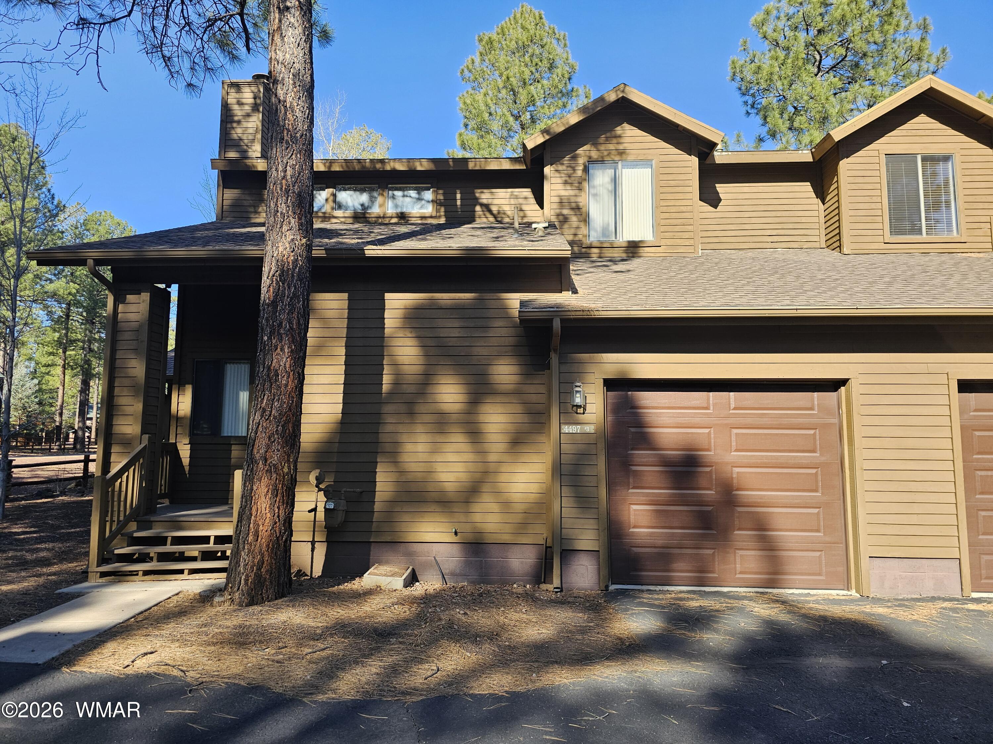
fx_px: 660
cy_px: 372
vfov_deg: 58.9
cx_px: 496
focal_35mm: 23
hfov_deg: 73.9
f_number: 1.7
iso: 50
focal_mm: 6.3
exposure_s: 1/719
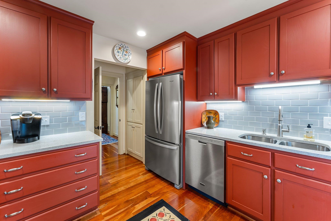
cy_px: 110
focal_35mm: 15
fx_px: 134
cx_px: 166
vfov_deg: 78.8
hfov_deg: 101.9
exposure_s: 1/2.5
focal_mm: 14.6
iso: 500
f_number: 8
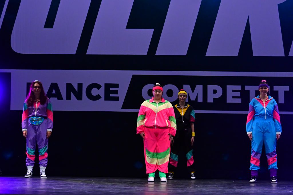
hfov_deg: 20.0
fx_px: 830
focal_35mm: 102
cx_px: 146
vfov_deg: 13.4
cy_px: 98
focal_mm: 68
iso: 4000
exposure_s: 1/800
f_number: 4
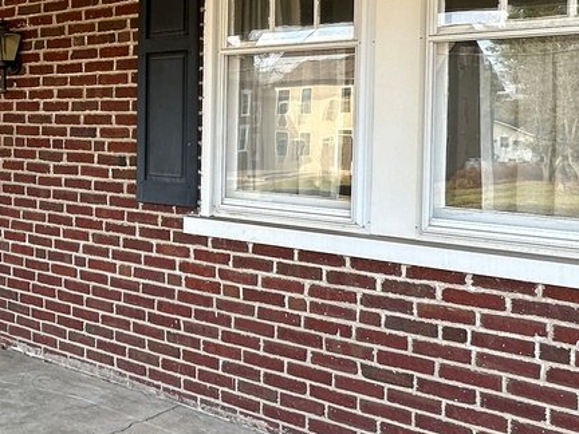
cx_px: 2
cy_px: 135
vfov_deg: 29.4
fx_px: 820
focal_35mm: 49
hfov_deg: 35.3
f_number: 2.2
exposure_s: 1/99
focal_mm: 2.22
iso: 40
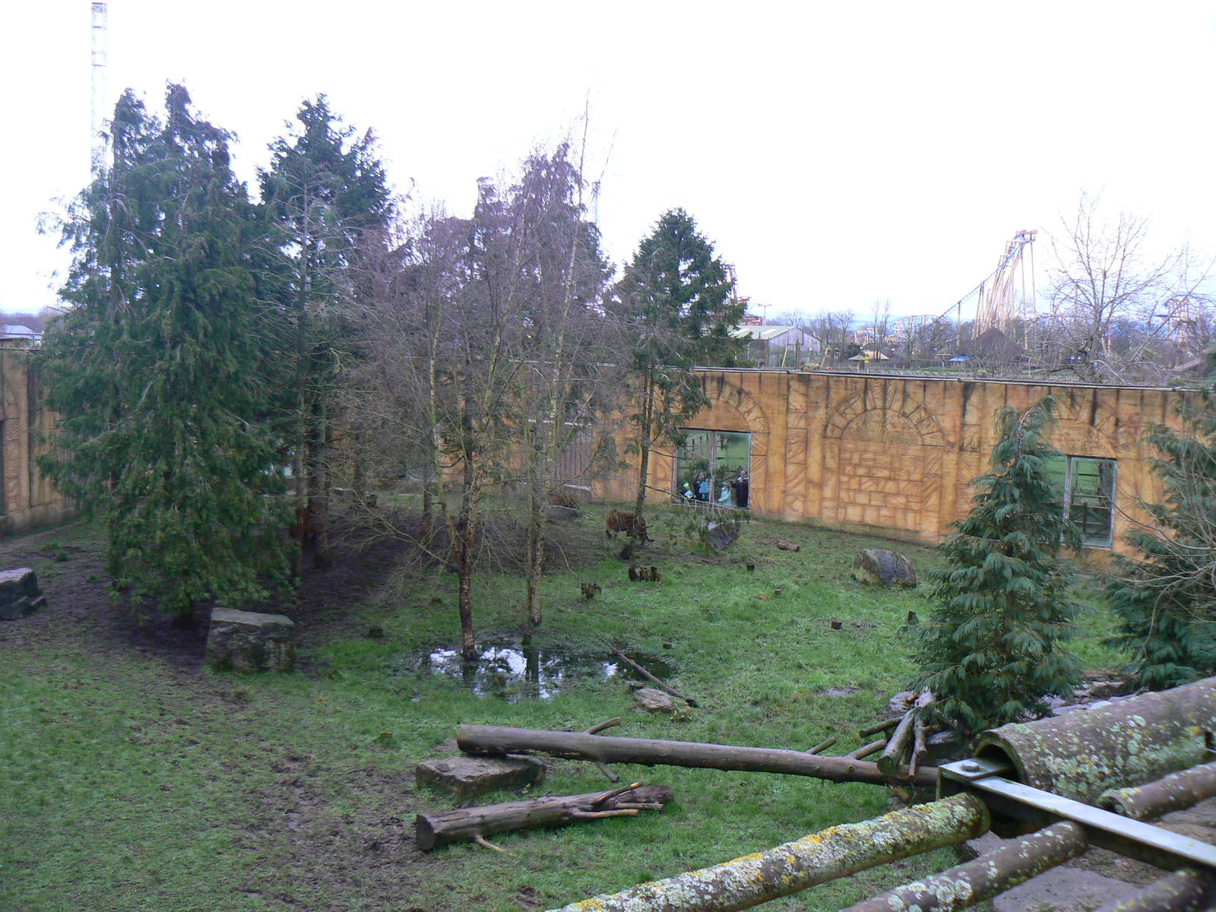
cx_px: 608
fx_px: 1265
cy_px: 456
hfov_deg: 51.4
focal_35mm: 36
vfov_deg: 39.7
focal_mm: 6
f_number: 2.8
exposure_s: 1/30
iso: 100
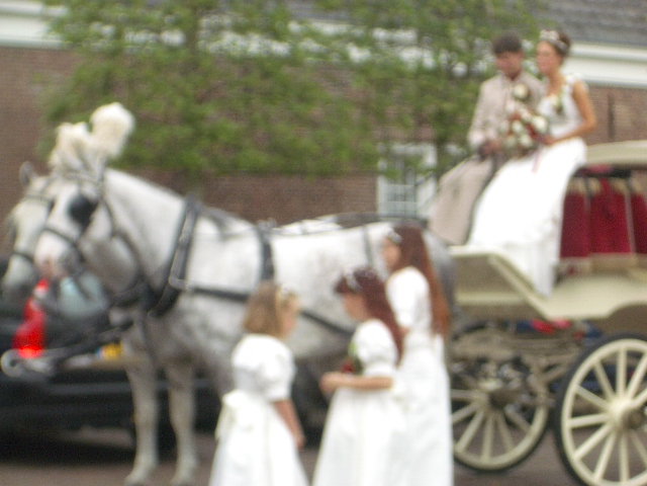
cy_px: 243
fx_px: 1963
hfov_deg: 18.7
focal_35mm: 105
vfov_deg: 14.1
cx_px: 324
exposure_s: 1/250
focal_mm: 17.4
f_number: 4.8
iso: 100
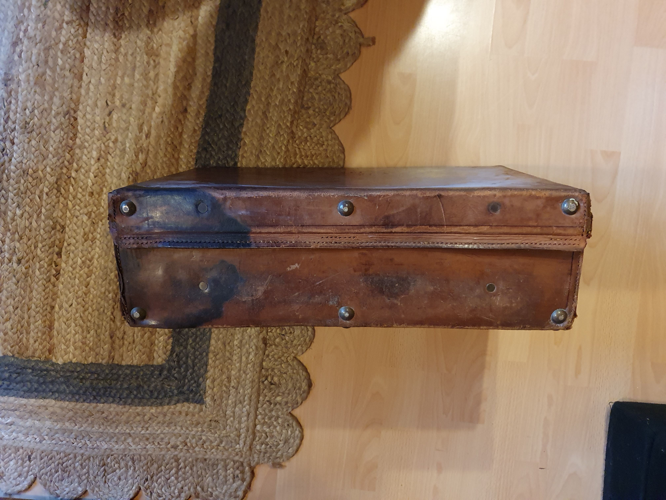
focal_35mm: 26
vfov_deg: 53.1
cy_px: 250
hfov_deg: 67.3
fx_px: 500
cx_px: 333
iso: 500
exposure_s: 1/25
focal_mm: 4.32
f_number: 1.5
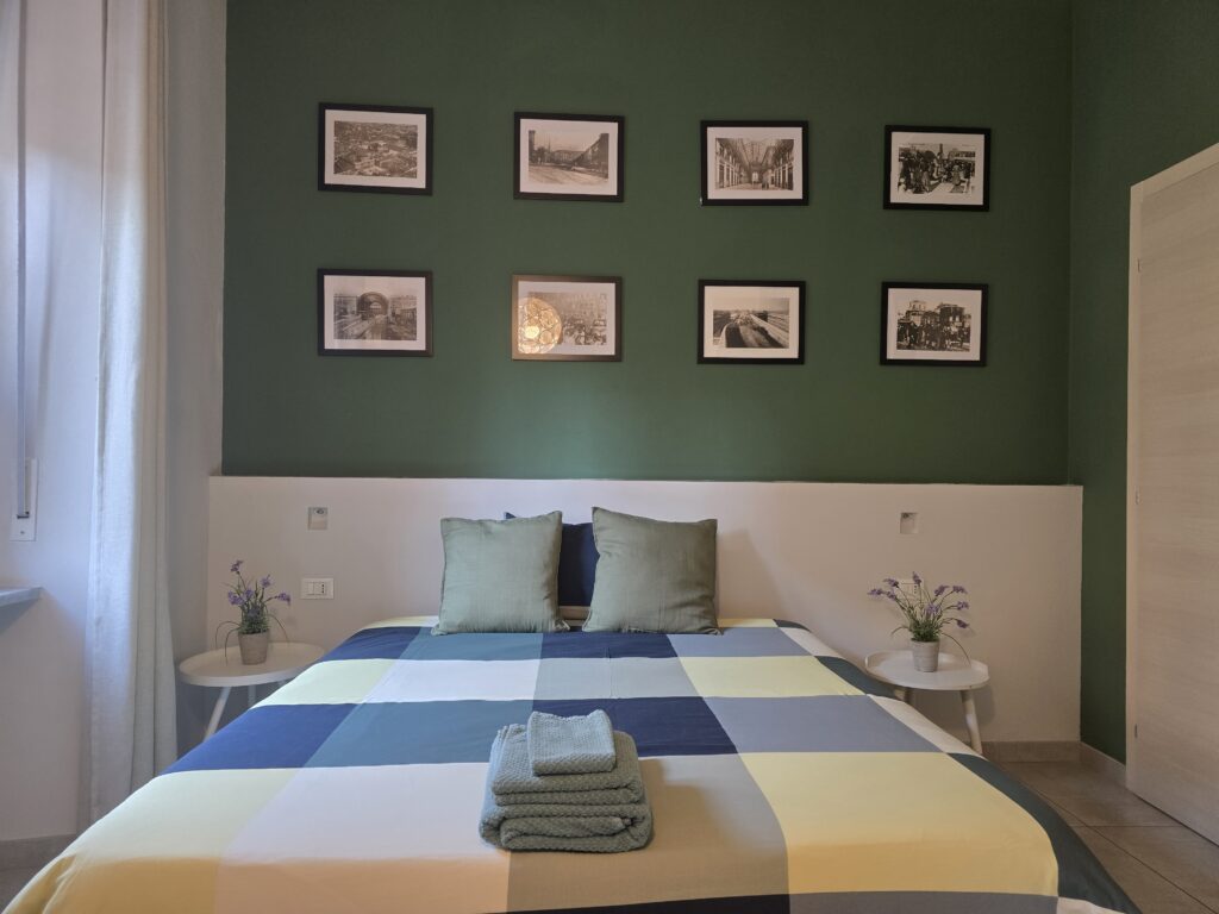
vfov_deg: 58.9
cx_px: 610
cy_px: 457
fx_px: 810
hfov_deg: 73.9
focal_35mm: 23
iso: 320
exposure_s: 1/100
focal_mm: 6.3
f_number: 1.7
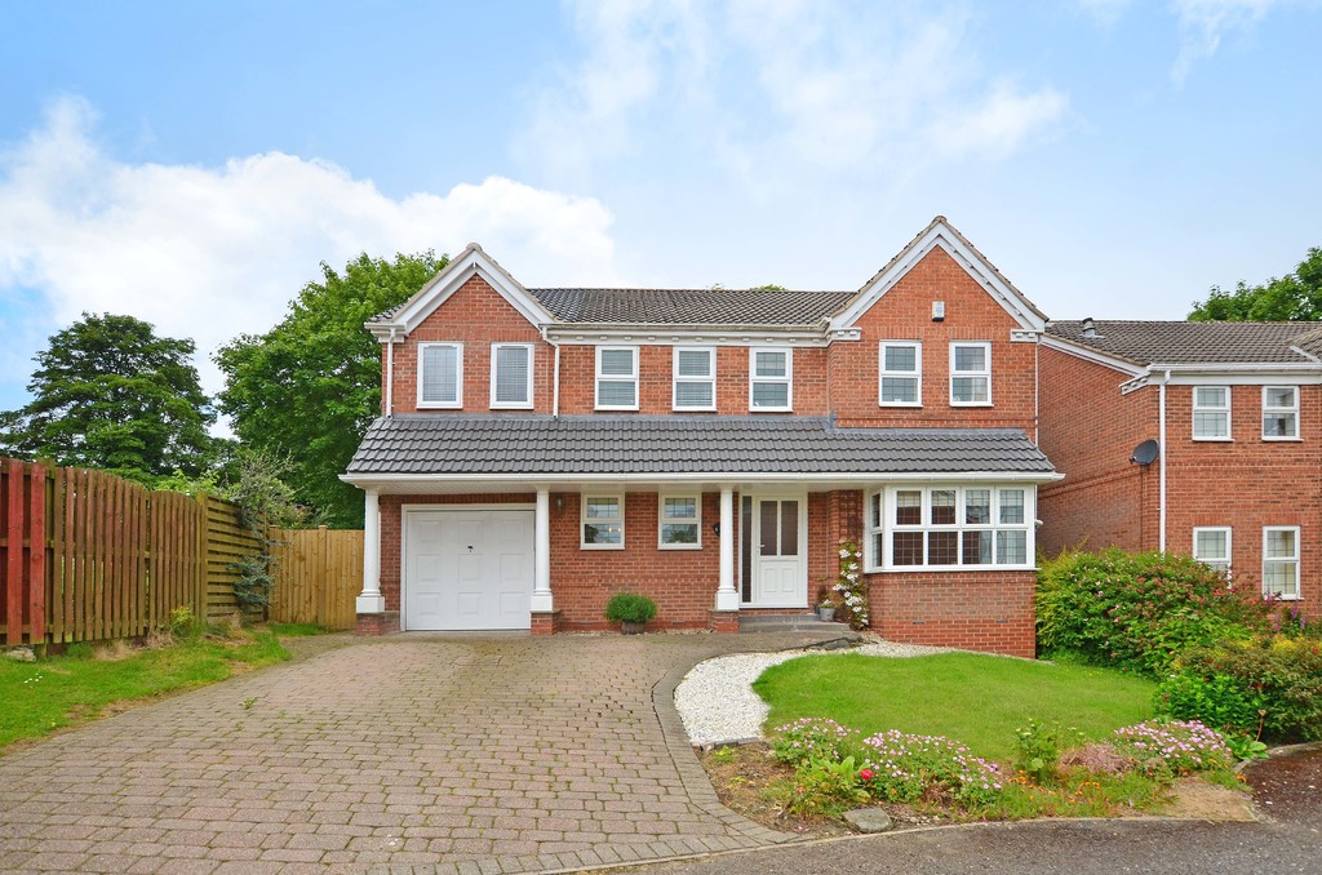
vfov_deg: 67.1
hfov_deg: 90.1
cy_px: 438
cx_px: 661
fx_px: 660
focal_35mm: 18
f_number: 8
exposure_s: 1/400
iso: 320
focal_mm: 12
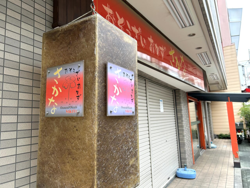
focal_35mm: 26
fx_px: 188
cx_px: 125
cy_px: 94
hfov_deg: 67.3
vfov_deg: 53.1
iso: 32
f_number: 1.5
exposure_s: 1/133
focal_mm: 5.7
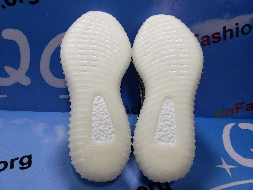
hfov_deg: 67.3
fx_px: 190
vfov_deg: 53.1
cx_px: 126
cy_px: 95
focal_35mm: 26
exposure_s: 1/137
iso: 50
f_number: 1.5
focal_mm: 4.3
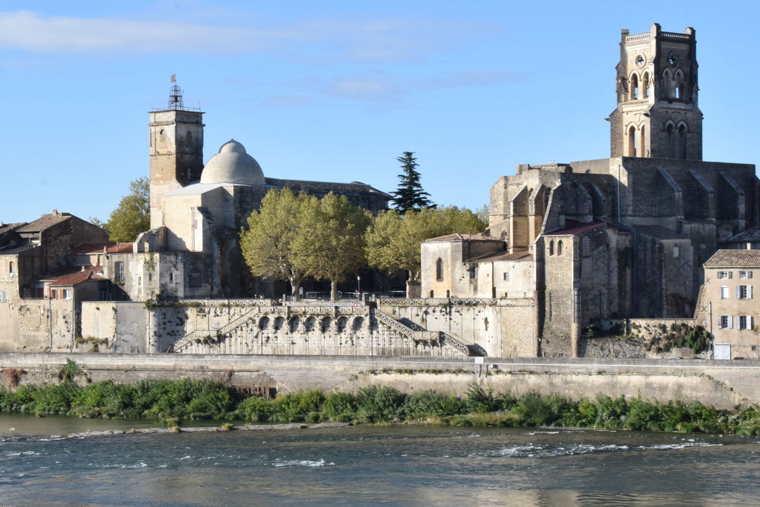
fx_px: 1731
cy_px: 253
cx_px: 424
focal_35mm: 82
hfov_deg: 24.7
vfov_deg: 16.7
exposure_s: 1/200
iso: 640
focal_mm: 40
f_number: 20
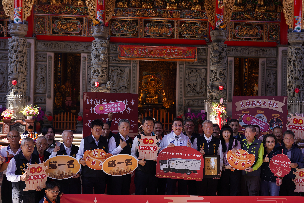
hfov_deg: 39.0
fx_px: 428
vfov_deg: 26.6
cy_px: 111
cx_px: 165
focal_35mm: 51
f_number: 4.5
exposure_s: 1/125
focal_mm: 41.6
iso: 125
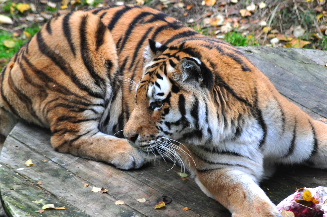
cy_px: 108
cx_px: 164
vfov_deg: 3.0
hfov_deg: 4.6
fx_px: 4083
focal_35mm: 450
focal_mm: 300
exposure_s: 1/60
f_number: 8
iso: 800
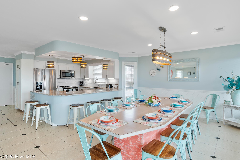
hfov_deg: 86.8
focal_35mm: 19
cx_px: 126
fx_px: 127
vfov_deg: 64.6
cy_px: 80
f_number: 4.8
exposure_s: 1/25
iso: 100
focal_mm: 12
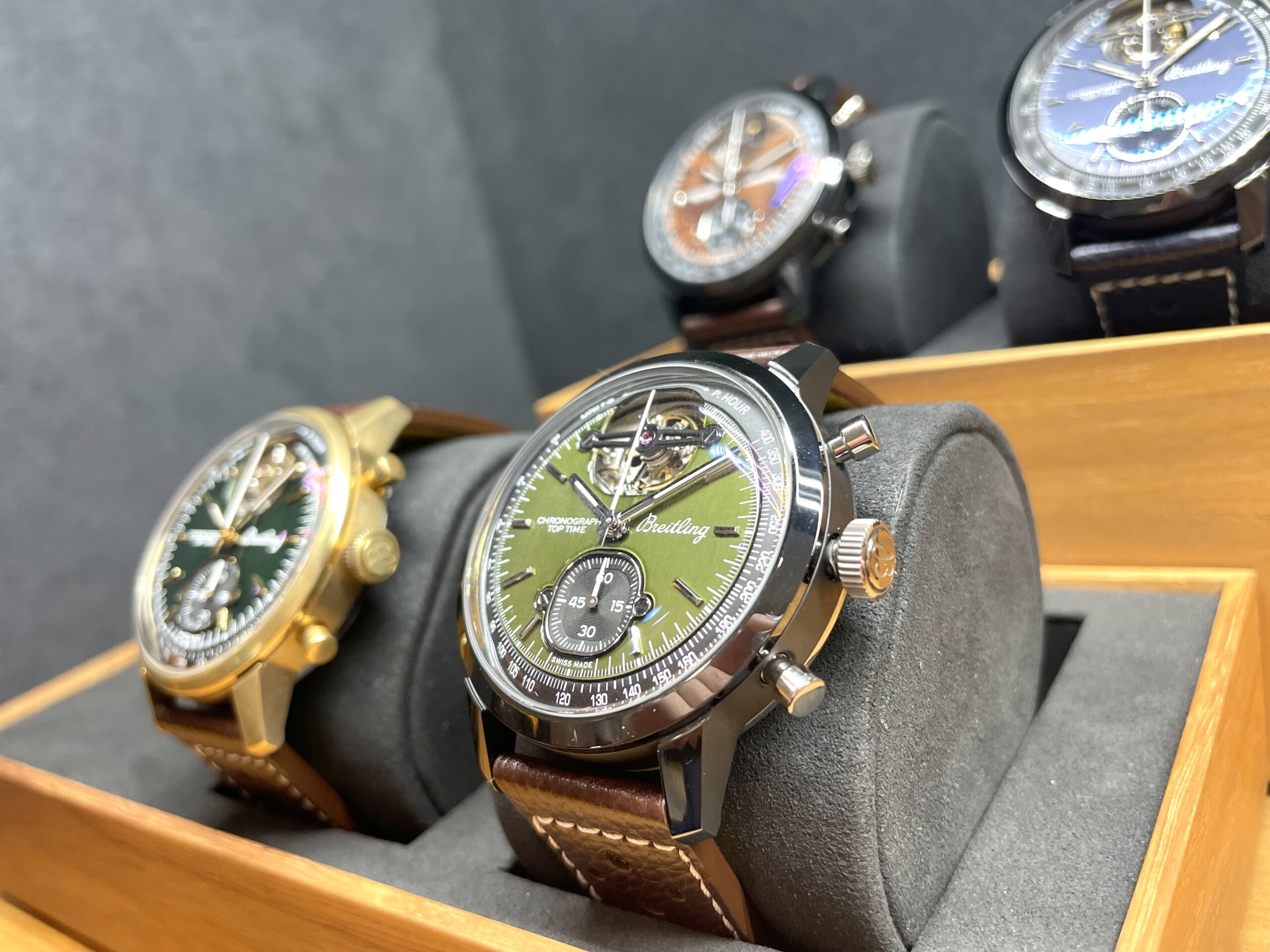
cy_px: 476
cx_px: 635
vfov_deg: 53.1
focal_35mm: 26
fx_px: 954
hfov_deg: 67.3
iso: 100
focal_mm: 4.2
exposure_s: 1/121
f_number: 1.6
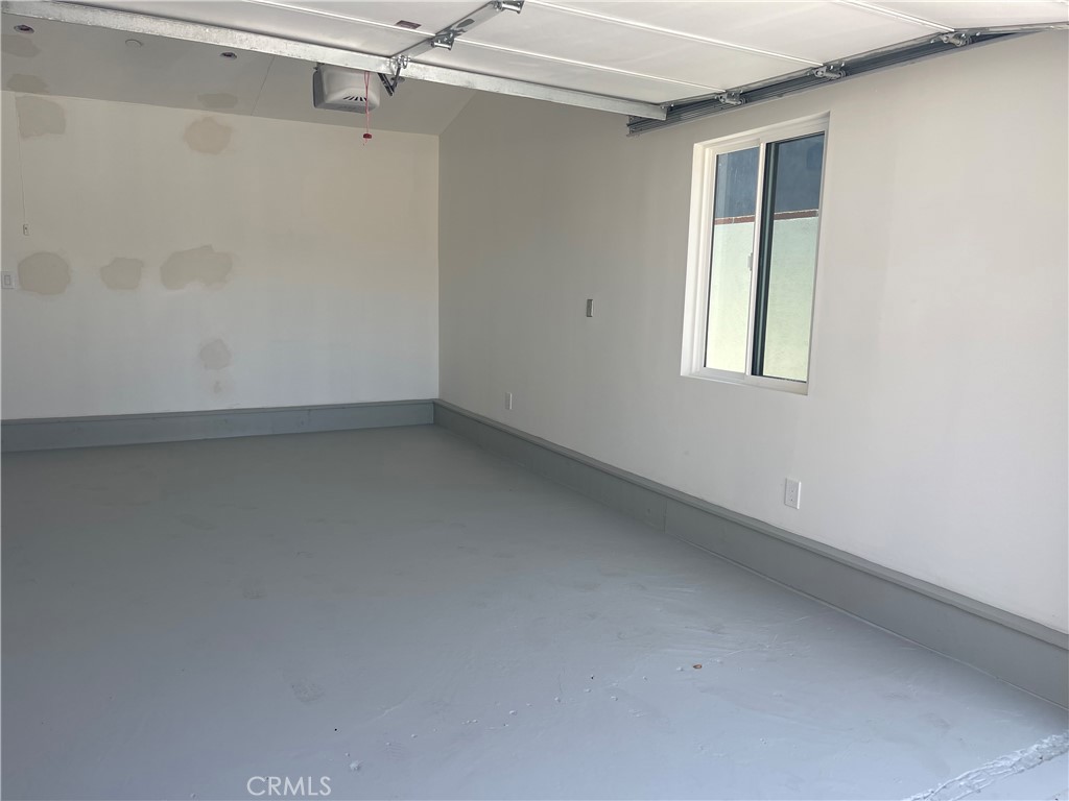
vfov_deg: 54.9
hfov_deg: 69.4
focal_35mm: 25
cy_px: 400
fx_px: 772
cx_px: 534
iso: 32
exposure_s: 1/521
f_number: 1.6
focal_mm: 5.1
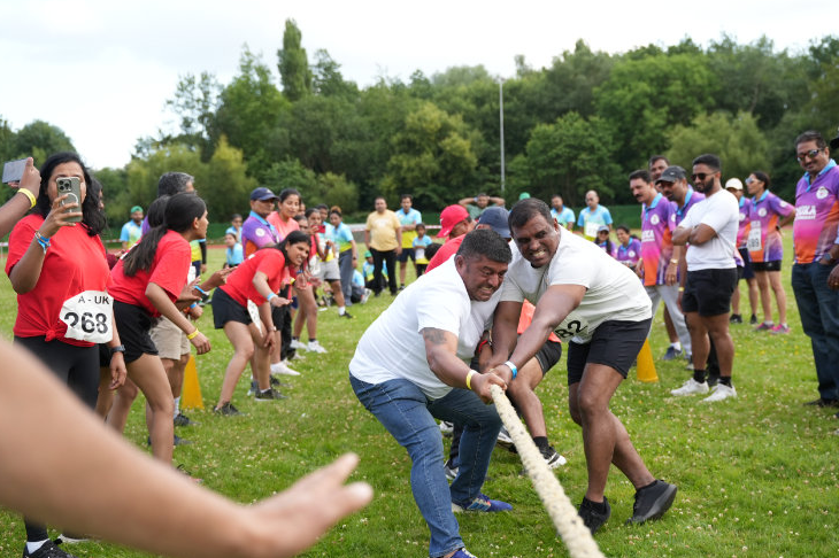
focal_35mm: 49
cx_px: 498
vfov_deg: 27.3
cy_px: 309
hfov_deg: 39.9
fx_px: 1151
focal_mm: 35.3
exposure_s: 1/800
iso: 250
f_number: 2.8
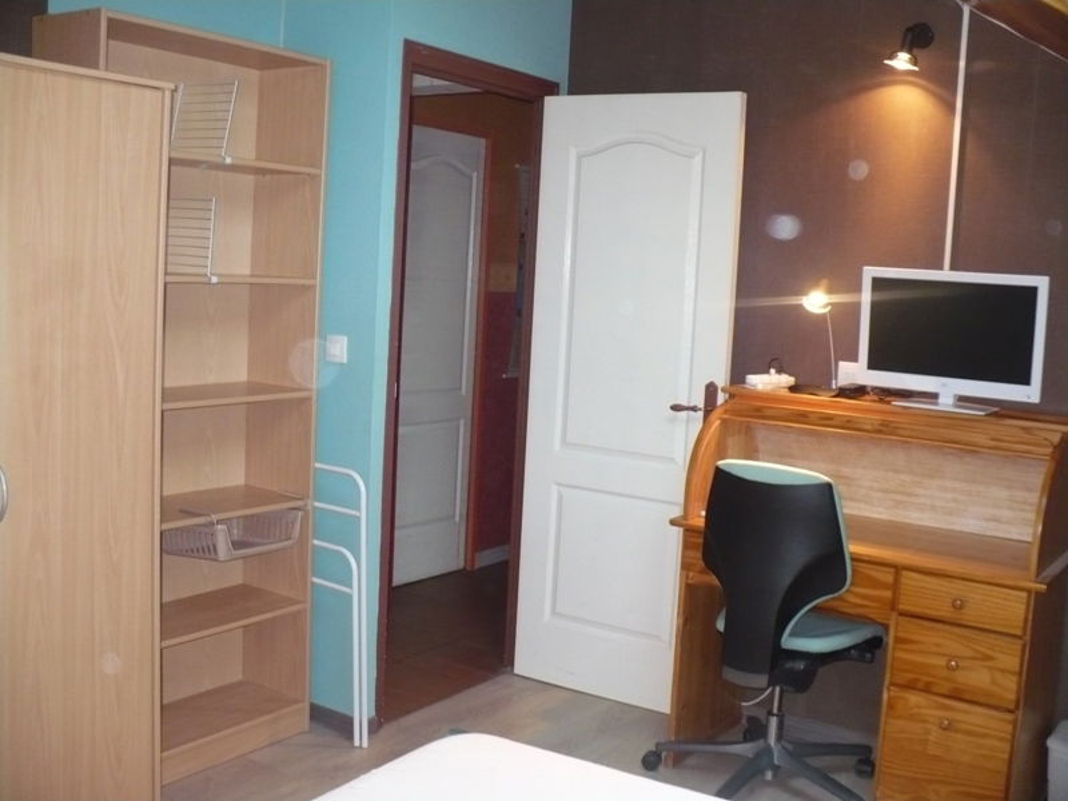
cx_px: 534
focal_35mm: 37
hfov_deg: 50.1
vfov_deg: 38.7
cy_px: 400
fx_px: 1142
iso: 250
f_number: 2.8
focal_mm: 6.1
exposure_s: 1/30
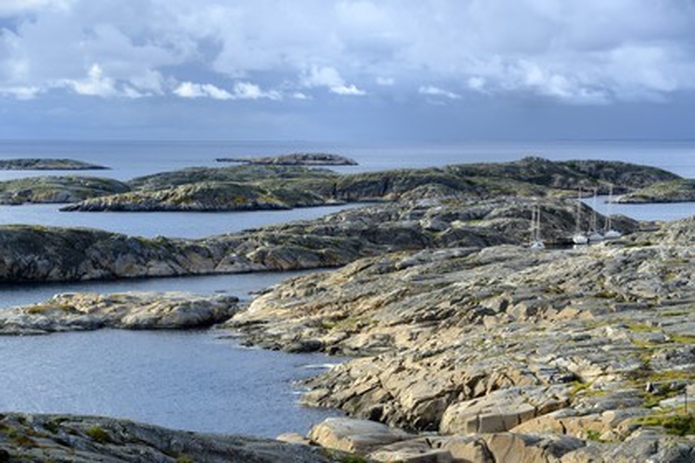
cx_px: 348
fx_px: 2355
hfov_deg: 16.8
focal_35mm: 122
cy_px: 232
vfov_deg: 11.2
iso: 200
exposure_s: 1/400
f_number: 8
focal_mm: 122
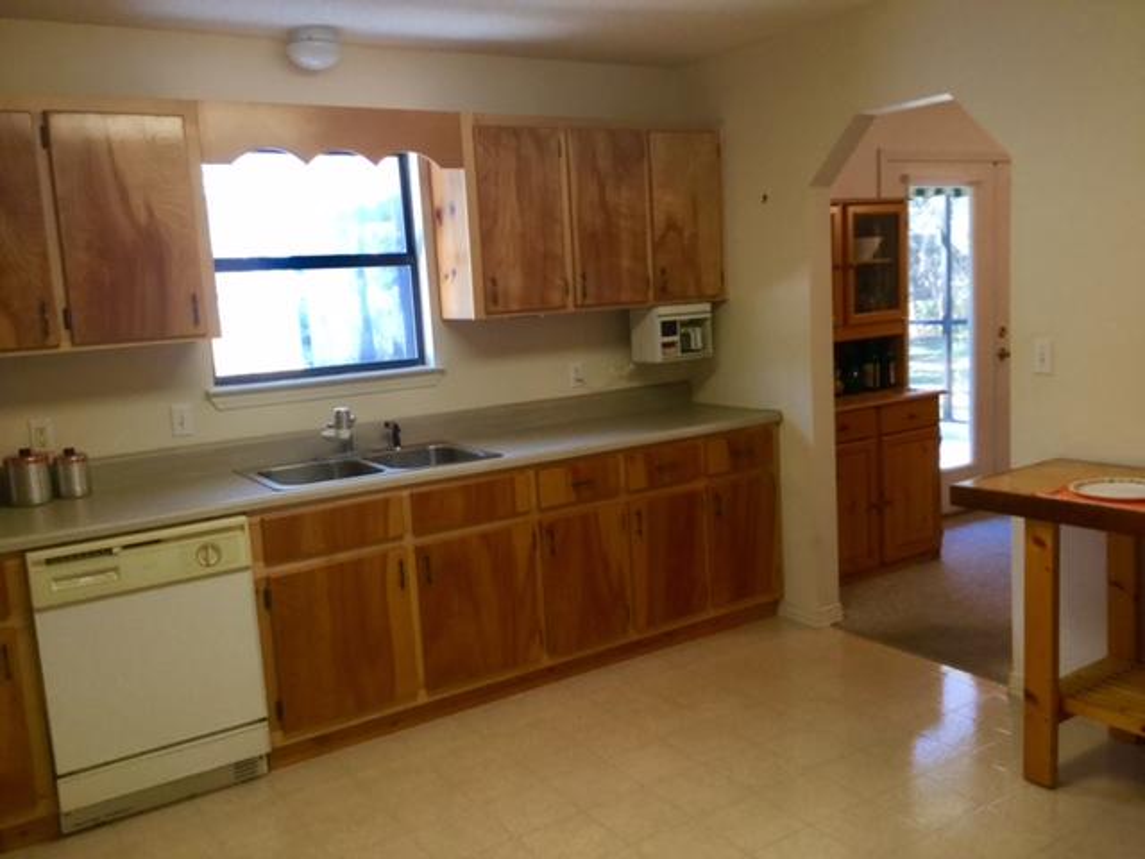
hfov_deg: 58.4
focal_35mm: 31
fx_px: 1025
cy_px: 430
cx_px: 572
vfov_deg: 45.4
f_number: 2.4
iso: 50
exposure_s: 1/30
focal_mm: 3.3
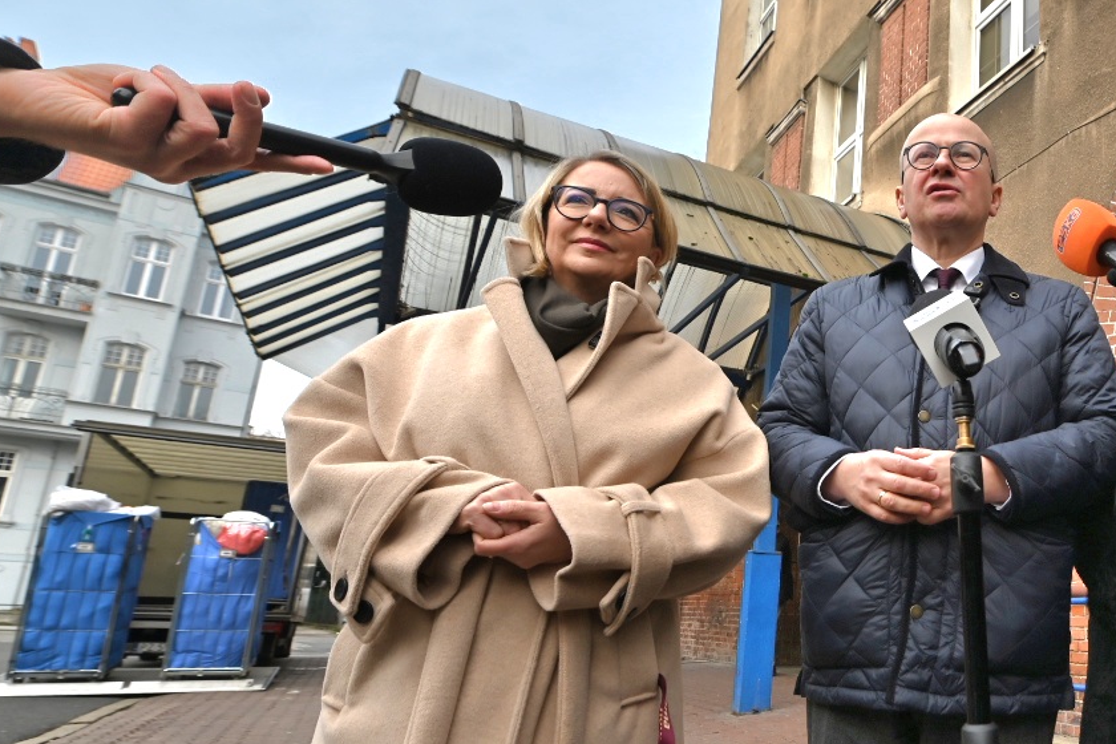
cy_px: 433
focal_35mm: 27
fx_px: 837
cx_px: 974
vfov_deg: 47.7
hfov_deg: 59.0
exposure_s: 1/161
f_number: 6.3
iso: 100
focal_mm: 14
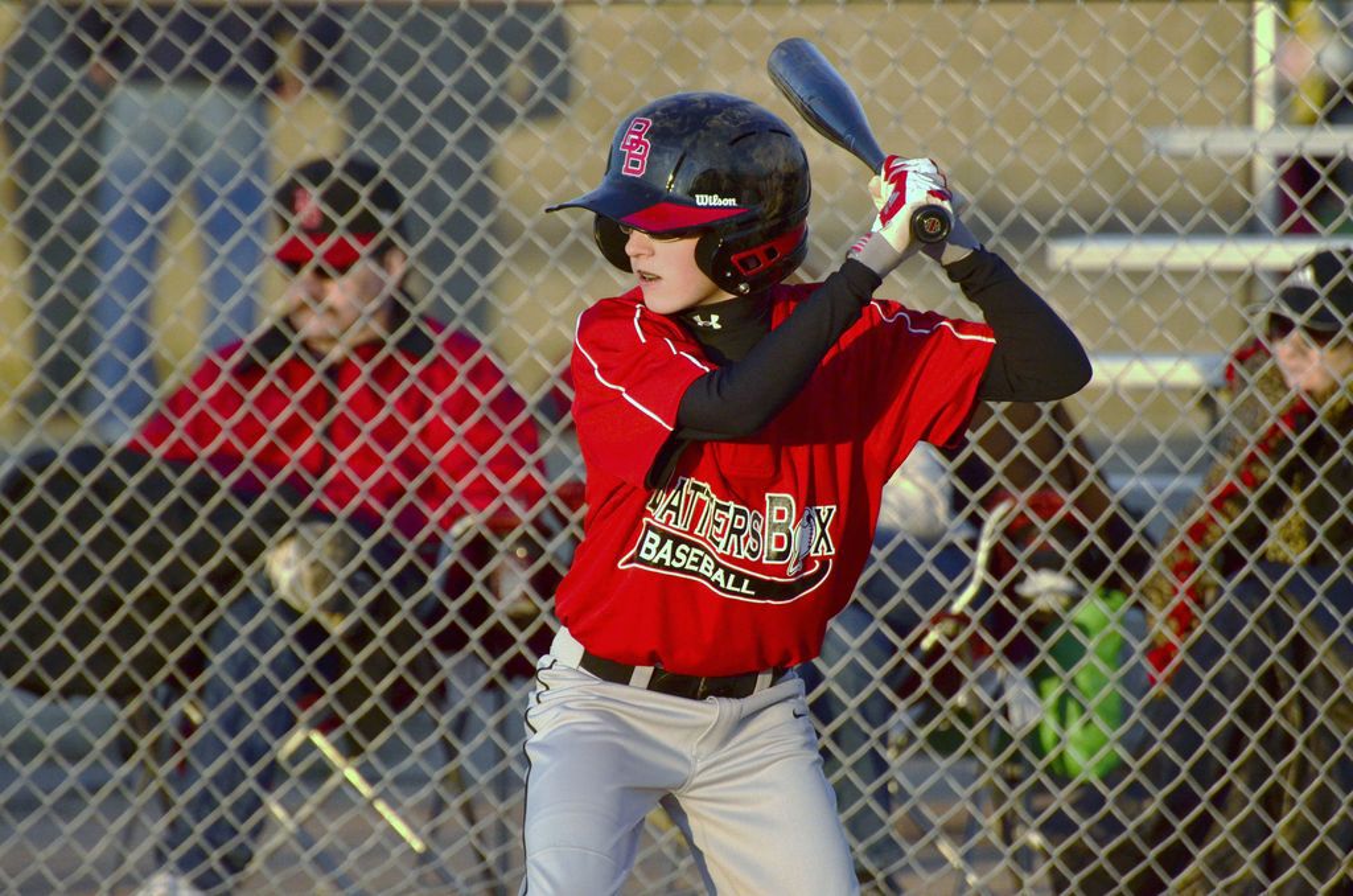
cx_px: 676
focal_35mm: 450
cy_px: 448
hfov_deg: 4.6
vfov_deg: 3.0
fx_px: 16876
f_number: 5.6
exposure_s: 1/4000
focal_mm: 300
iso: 1000
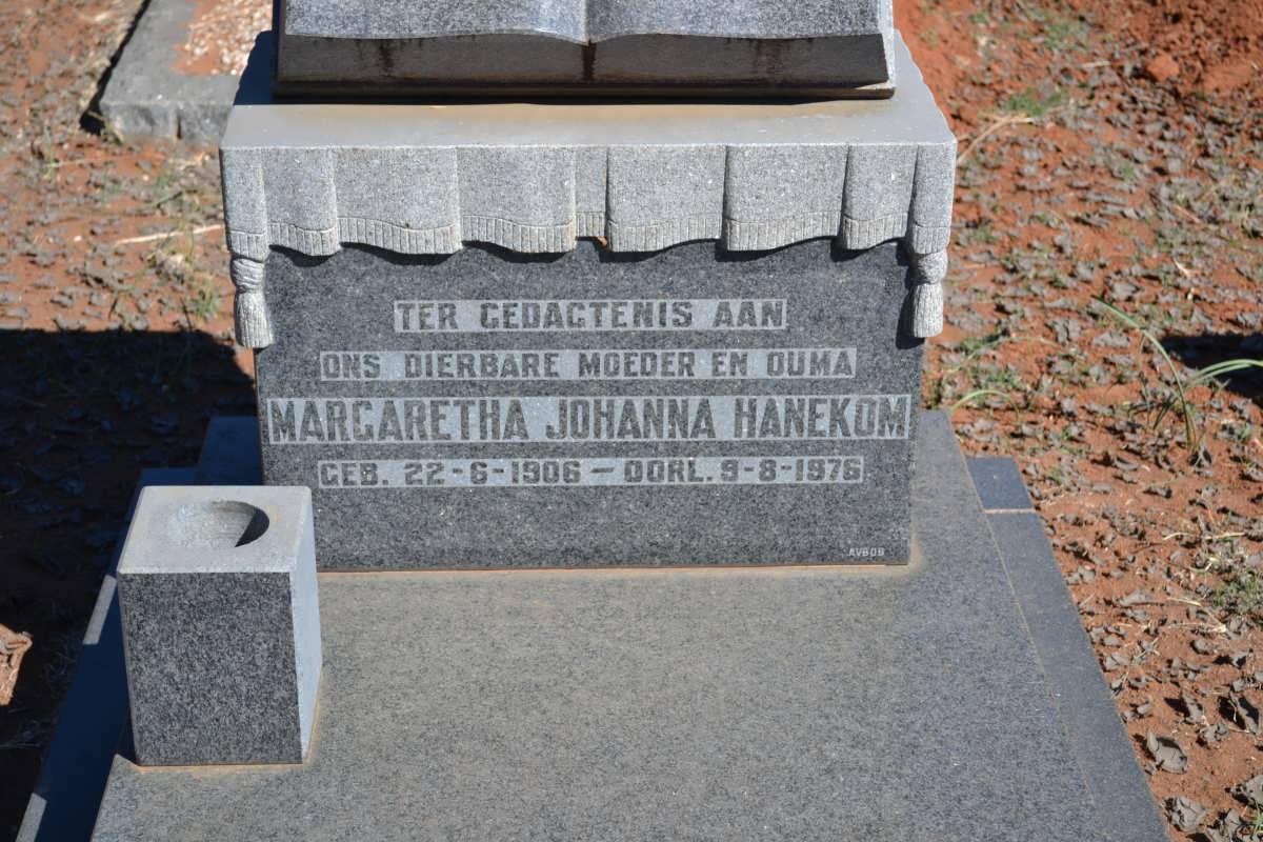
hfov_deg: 31.9
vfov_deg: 21.6
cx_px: 632
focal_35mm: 63
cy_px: 421
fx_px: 2210
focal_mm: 42
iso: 125
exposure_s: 1/125
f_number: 5.6
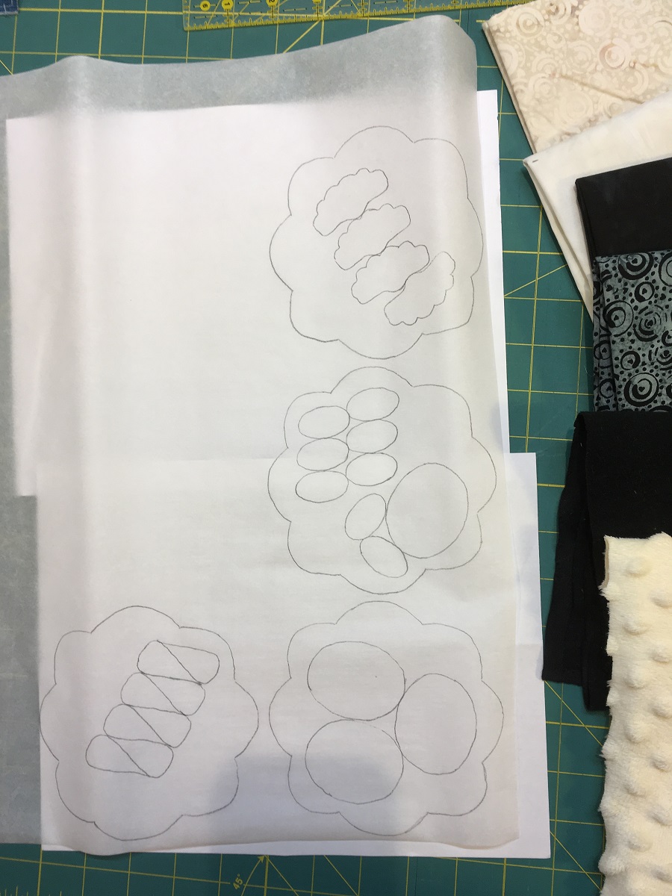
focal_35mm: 29
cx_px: 336
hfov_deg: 48.2
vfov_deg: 61.7
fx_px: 751
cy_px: 448
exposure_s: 1/60
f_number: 2.2
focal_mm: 4.15
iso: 25
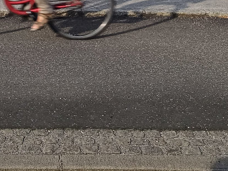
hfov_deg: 20.1
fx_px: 639
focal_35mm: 97
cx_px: 70
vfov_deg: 13.8
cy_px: -120
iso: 64
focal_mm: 4.65
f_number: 1.8
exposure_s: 1/100
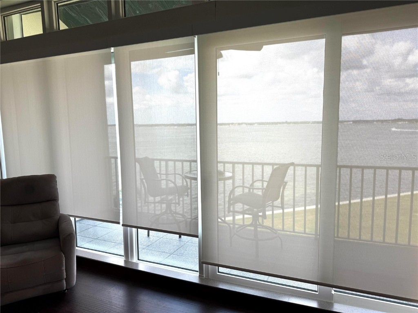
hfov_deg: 71.6
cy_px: 156
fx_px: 290
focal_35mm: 24
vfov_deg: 56.8
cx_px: 209
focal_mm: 6.76
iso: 80
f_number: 1.78
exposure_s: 1/376
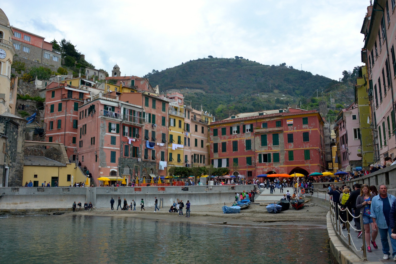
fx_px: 363
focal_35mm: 33
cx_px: 198
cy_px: 132
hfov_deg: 57.2
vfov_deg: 40.0
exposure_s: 1/2500
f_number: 5.6
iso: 800
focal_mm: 22
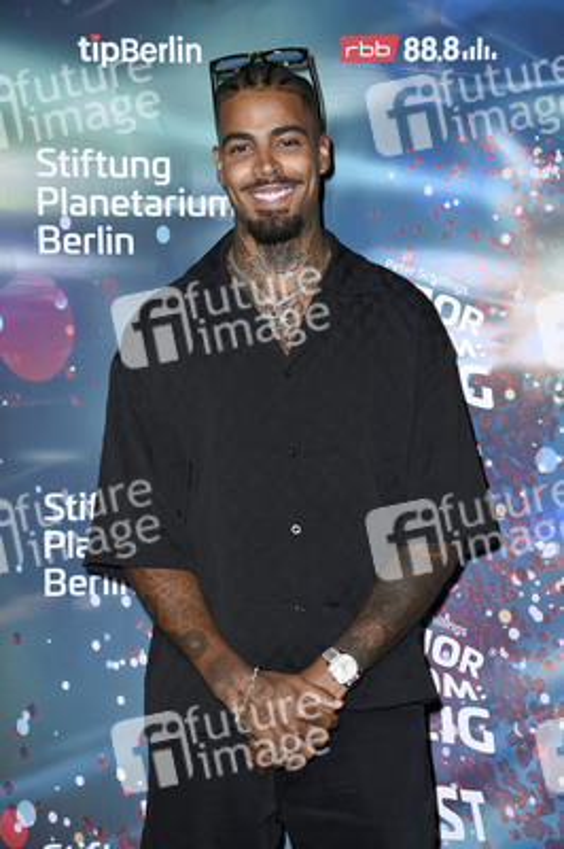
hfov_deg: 17.5
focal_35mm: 78
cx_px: 282
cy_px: 424
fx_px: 1836
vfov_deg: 26.0
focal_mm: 78
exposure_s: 1/160
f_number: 5.6
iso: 500
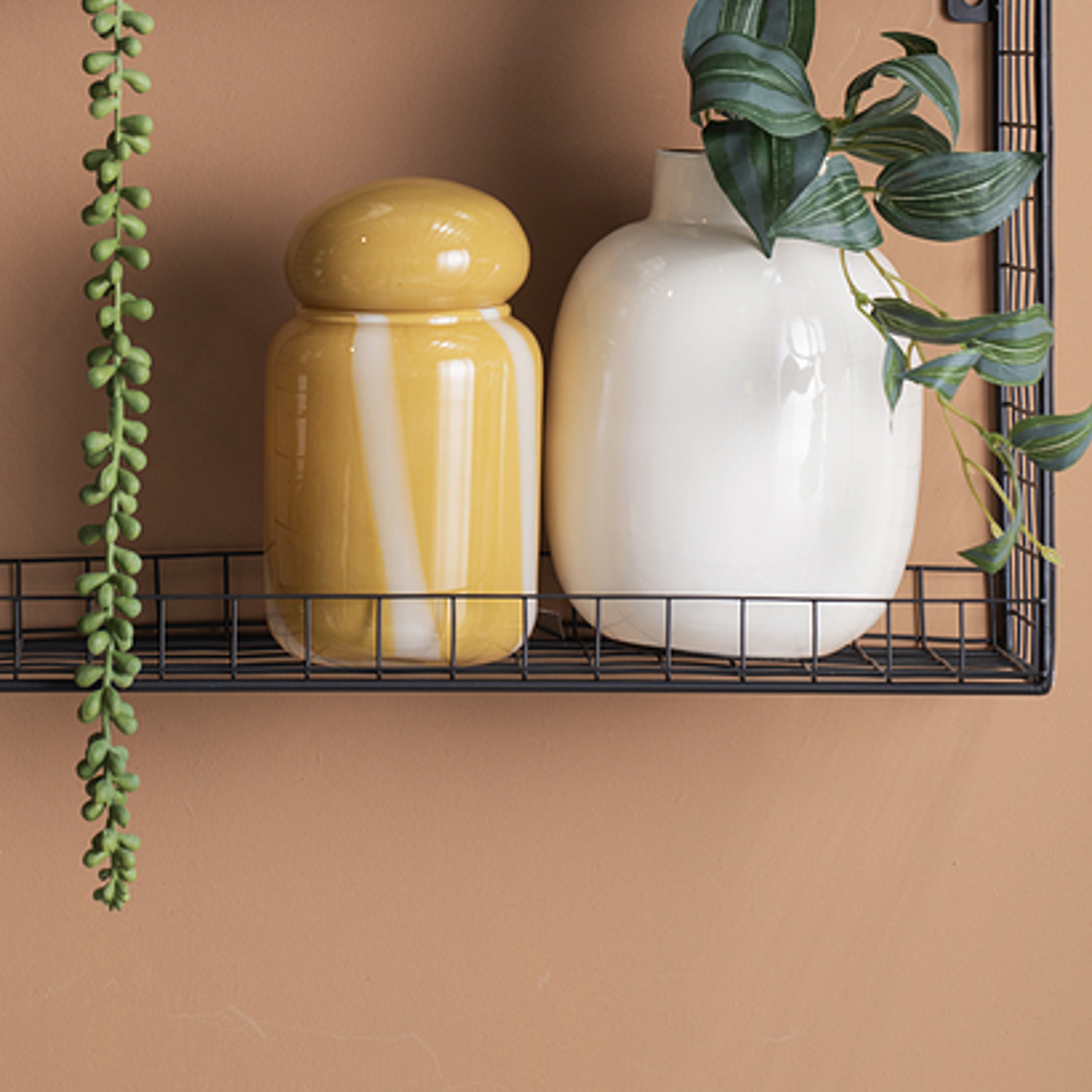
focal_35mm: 234
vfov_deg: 7.4
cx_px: 438
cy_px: -17
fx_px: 8352
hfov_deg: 7.5
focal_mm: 130
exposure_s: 1/125
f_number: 10
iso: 125
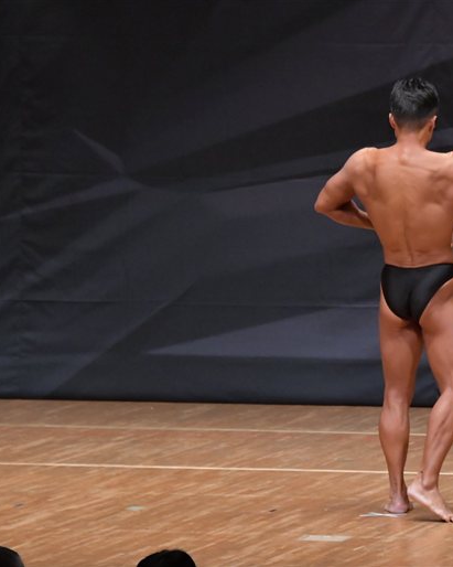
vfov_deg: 5.4
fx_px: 6052
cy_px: 284
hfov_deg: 4.3
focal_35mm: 361
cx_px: 402
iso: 6400
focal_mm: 170
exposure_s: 1/400
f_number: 5.6
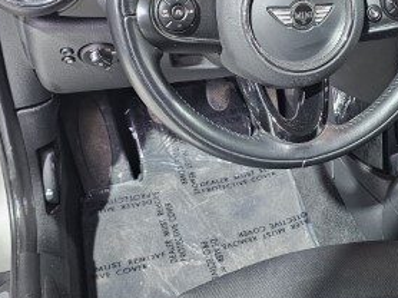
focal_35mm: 53
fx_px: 609
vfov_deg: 27.4
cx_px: 314
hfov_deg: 35.1
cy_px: 107
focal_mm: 6.3
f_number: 1.7
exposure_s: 1/33
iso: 640
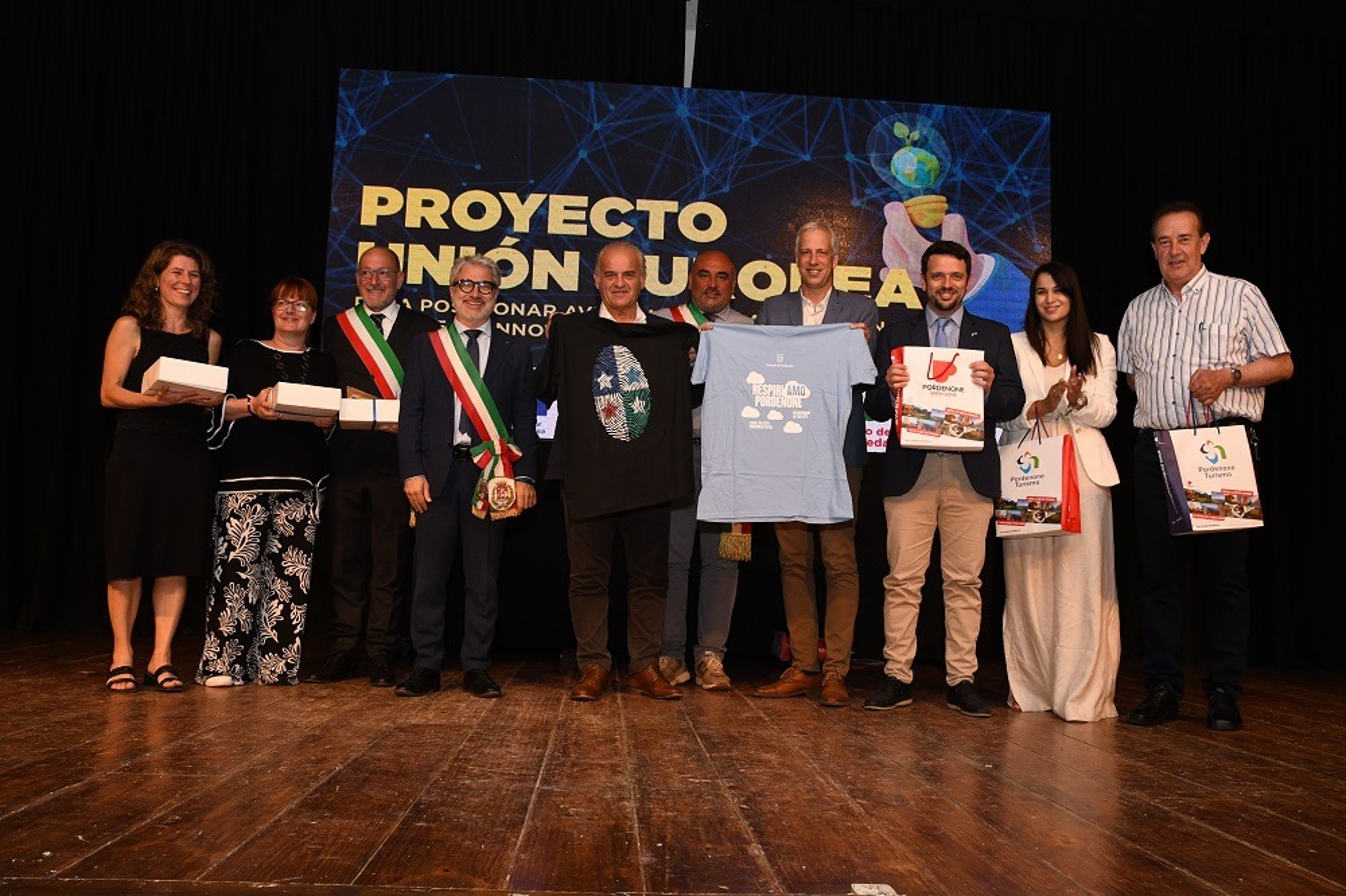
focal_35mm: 30
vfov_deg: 43.6
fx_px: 1121
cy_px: 448
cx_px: 673
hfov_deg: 61.9
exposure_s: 1/100
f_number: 7.1
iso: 1250
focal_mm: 20
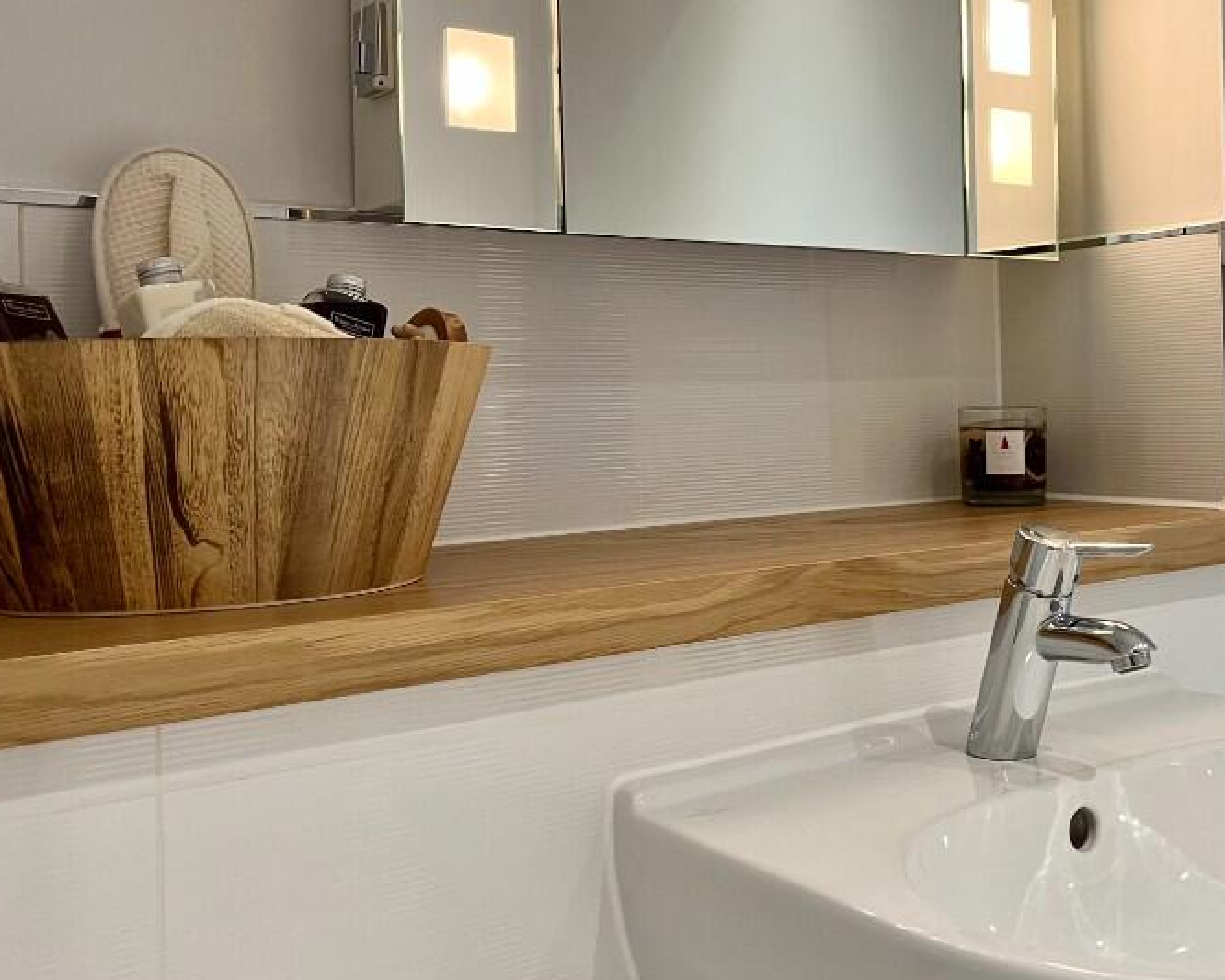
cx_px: 743
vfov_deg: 38.1
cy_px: 382
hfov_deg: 46.5
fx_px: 1414
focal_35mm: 39
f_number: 1.6
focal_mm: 5.1
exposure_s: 1/50
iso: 80
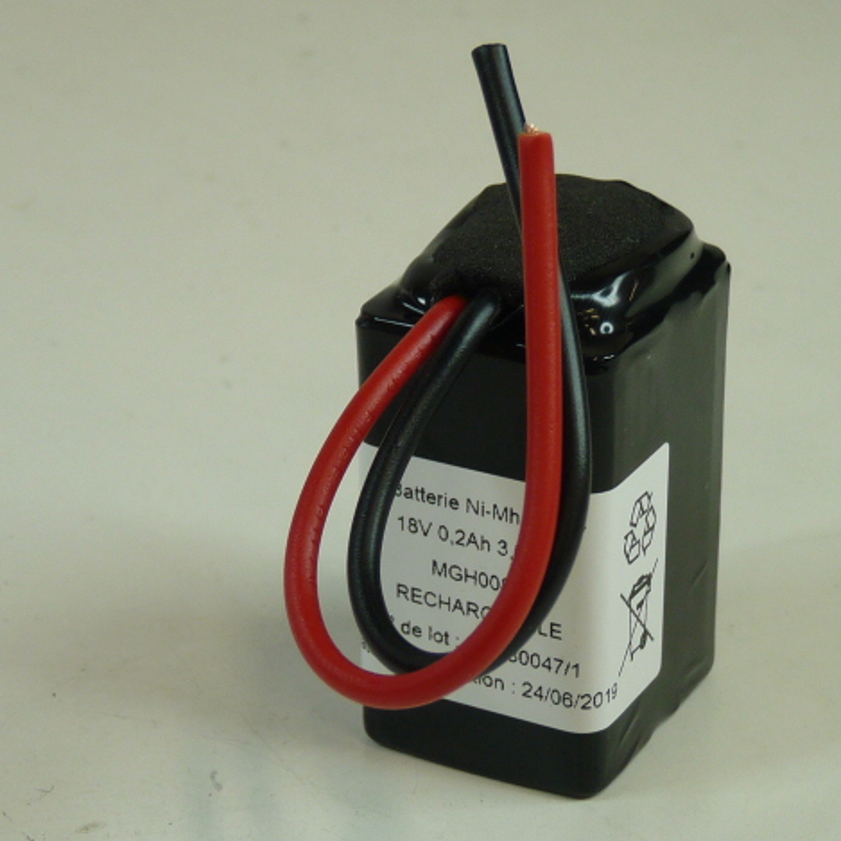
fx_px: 2886
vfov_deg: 16.6
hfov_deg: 16.6
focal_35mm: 105
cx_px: 450
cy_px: 416
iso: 100
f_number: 3.2
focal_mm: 8.7
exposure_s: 1/40
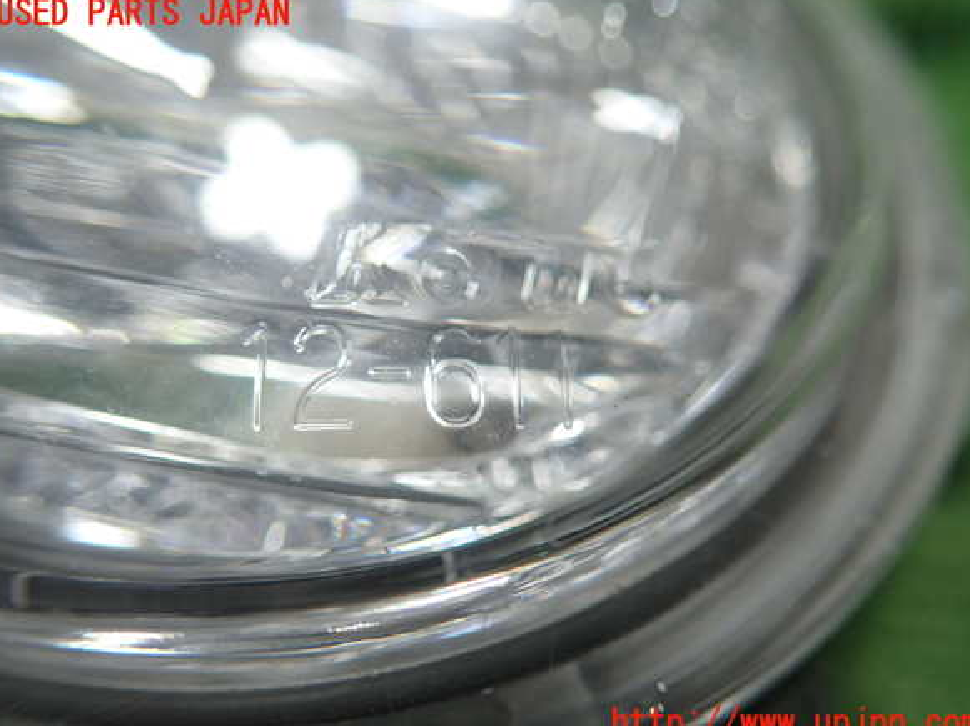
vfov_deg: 45.4
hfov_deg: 58.4
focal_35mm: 31
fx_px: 868
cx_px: 488
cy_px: 369
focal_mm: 5.5
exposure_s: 1/125
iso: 200
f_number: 2.3
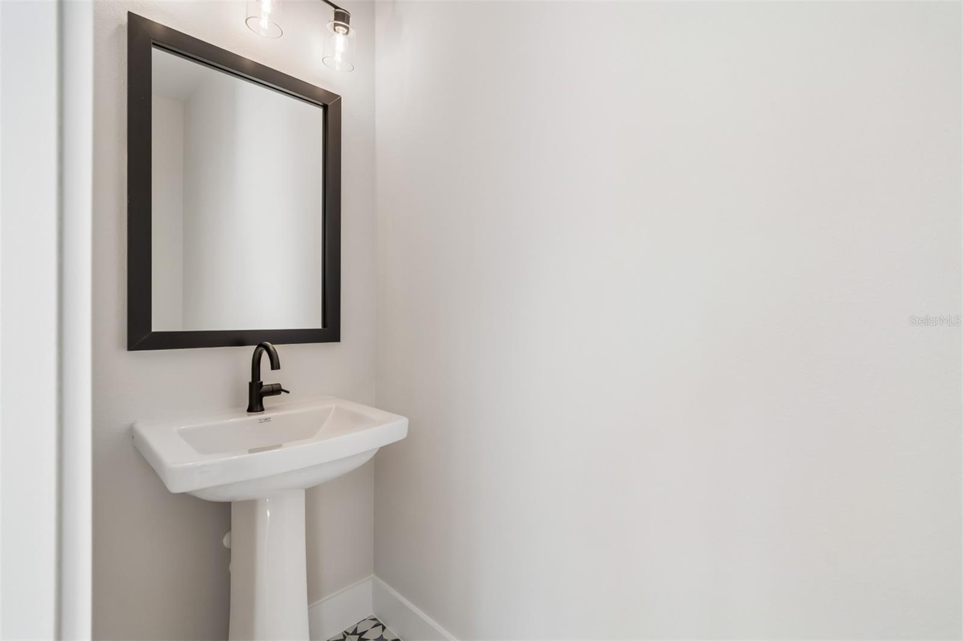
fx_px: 401
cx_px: 482
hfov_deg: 100.4
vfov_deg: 77.3
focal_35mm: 15
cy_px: 320
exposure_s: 1/100
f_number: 7.1
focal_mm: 10
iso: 100
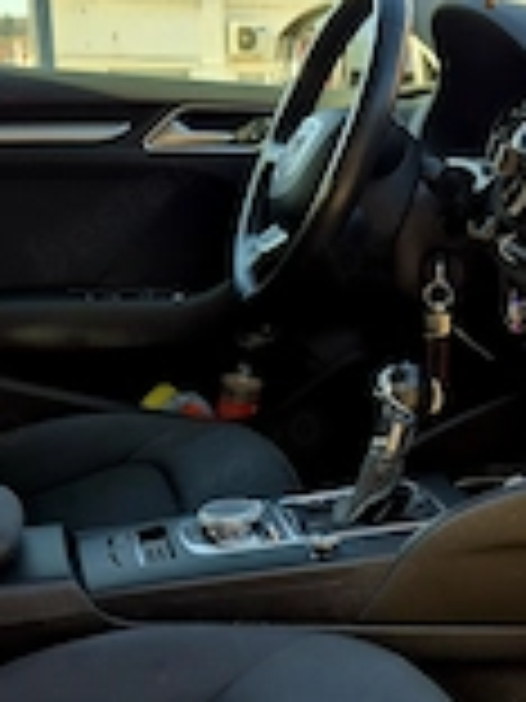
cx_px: 351
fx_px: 1195
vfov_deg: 31.6
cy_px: 594
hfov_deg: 24.7
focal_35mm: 59
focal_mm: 5.4
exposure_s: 1/182
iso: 32
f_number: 1.8
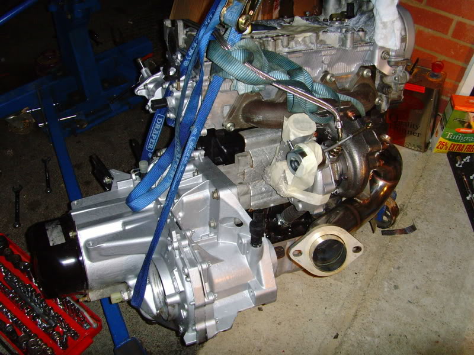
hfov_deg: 47.9
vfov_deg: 36.8
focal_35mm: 39
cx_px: 237
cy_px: 178
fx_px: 534
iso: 200
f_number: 3.5
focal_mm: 6.6
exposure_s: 1/45
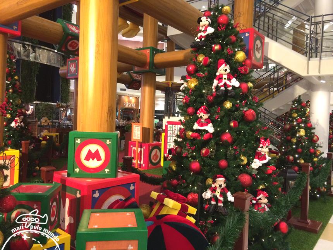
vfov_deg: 48.2
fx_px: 279
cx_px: 166
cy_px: 125
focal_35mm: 29
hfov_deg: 61.7
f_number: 2.2
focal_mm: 4.15
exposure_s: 1/30
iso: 250
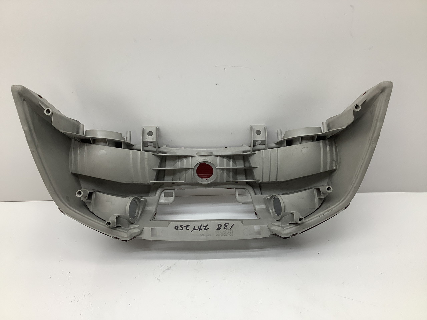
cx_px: 214
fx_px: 382
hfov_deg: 58.4
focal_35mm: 31
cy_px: 160
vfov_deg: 45.4
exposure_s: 1/120
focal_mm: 3.3
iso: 50
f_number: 2.4
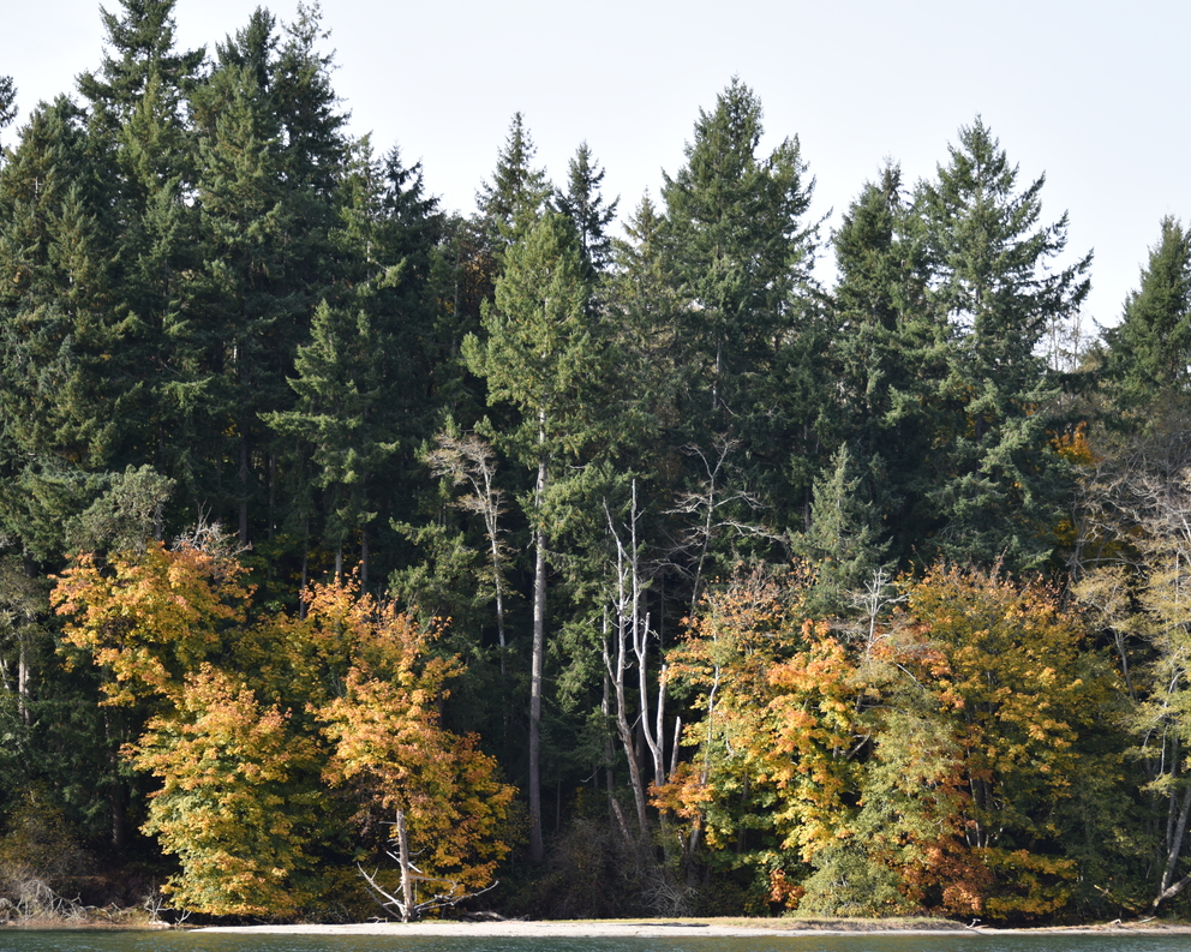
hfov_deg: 18.6
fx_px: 3630
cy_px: 484
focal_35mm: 103
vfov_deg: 14.9
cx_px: 666
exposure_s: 1/200
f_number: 5.6
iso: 100
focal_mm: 85
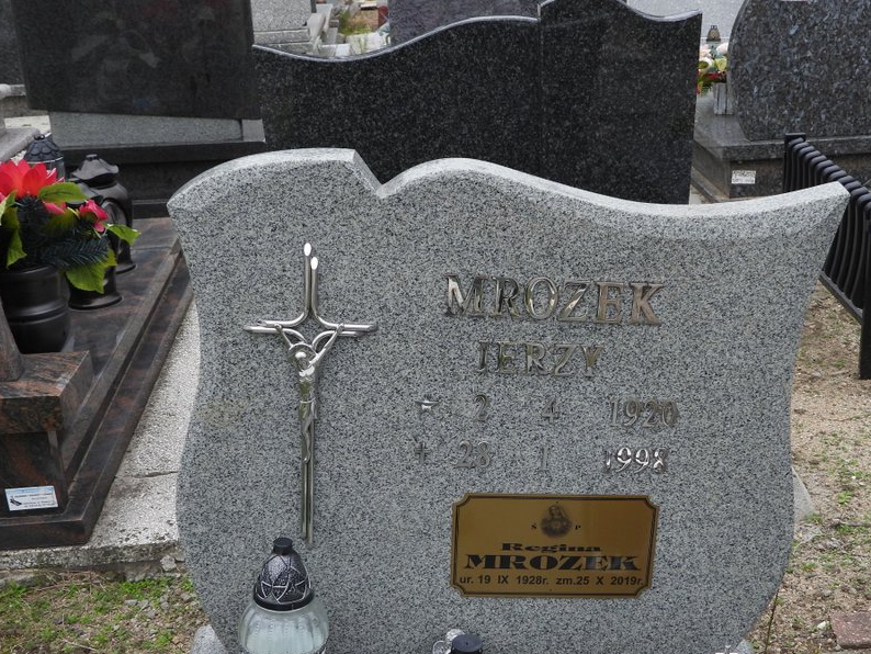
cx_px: 494
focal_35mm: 49
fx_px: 1233
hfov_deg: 38.8
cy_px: 405
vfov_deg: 29.6
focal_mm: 6.8
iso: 100
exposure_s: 1/320
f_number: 3.2
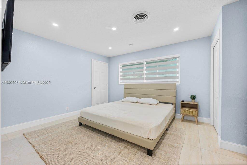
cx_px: 124
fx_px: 96
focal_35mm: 14
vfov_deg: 81.2
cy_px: 82
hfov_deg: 104.2
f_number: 8
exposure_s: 1/15
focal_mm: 14
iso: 500
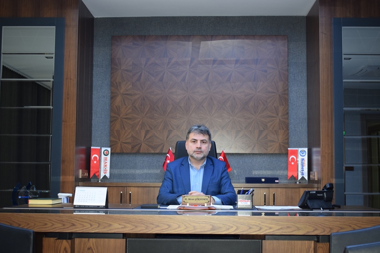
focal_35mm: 54
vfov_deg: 25.0
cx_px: 199
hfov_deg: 36.9
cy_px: 131
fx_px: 570
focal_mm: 34
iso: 800
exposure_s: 1/100
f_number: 5
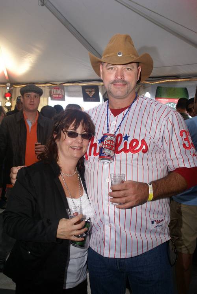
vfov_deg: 46.3
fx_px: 343
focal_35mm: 42
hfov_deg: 32.0
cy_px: 147
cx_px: 98
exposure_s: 1/60
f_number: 8
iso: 400
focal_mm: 28
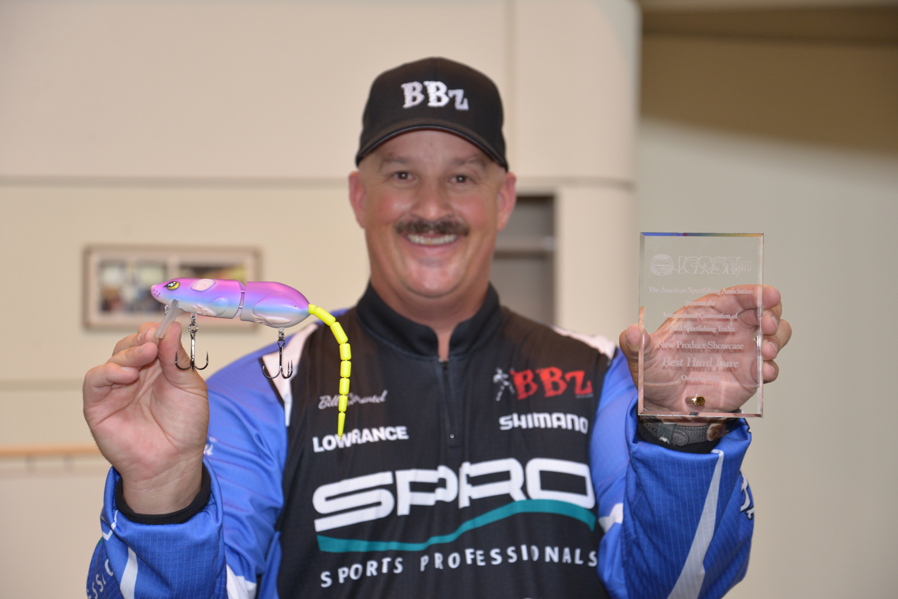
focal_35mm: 70
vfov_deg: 19.5
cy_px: 300
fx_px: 1747
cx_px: 449
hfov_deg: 28.8
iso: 800
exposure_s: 1/60
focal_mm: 70
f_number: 4.5
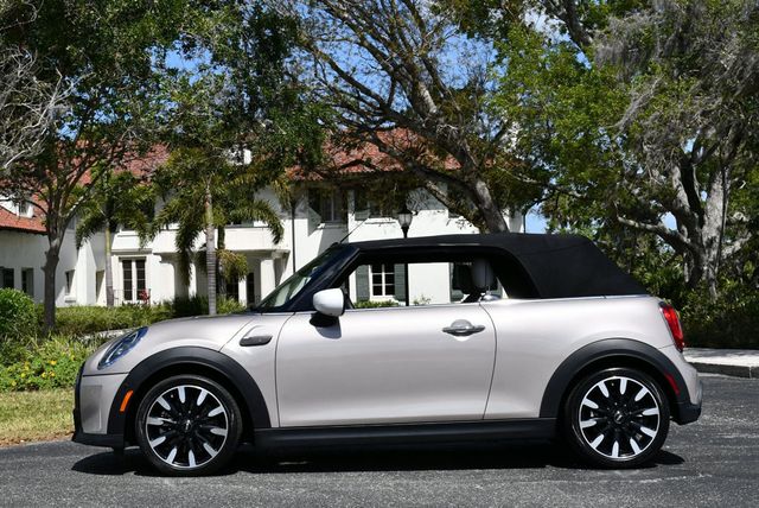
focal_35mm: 64
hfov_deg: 31.4
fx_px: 1351
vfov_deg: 21.3
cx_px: 380
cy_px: 254
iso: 100
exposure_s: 1/320
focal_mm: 32
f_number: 9
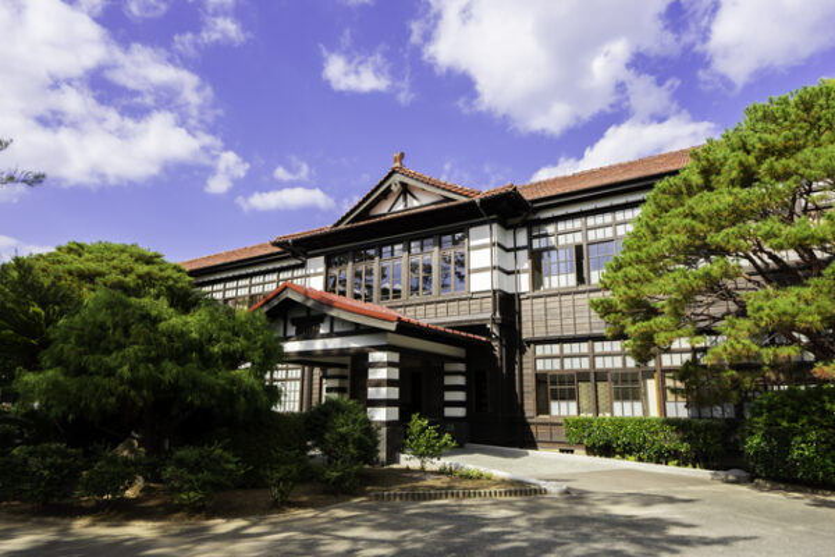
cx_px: 418
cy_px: 278
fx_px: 487
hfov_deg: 81.2
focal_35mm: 21
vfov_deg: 59.5
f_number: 11
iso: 100
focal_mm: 21
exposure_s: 1/125
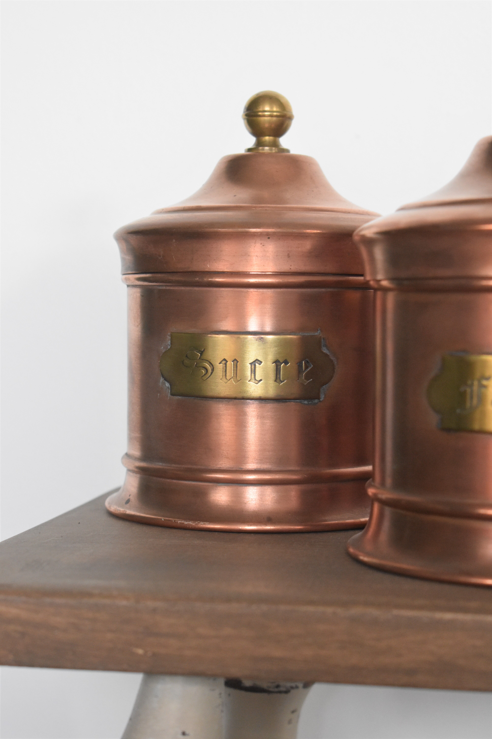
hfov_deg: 16.6
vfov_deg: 24.6
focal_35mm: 82
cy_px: 370
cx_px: 246
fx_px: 1691
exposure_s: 1/125
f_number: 5.6
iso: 2500
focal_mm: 55
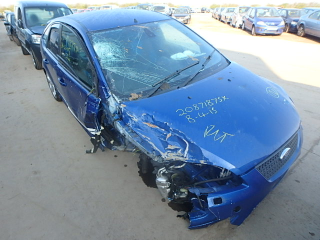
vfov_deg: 63.4
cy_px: 120
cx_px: 160
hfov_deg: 79.0
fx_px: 194
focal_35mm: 21
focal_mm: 3.7
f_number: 3.5
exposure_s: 1/125
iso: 125
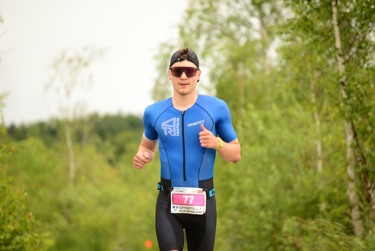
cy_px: 126
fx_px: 2084
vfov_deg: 6.9
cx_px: 188
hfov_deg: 10.3
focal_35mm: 200
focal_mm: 200
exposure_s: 1/1250
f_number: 4
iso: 400
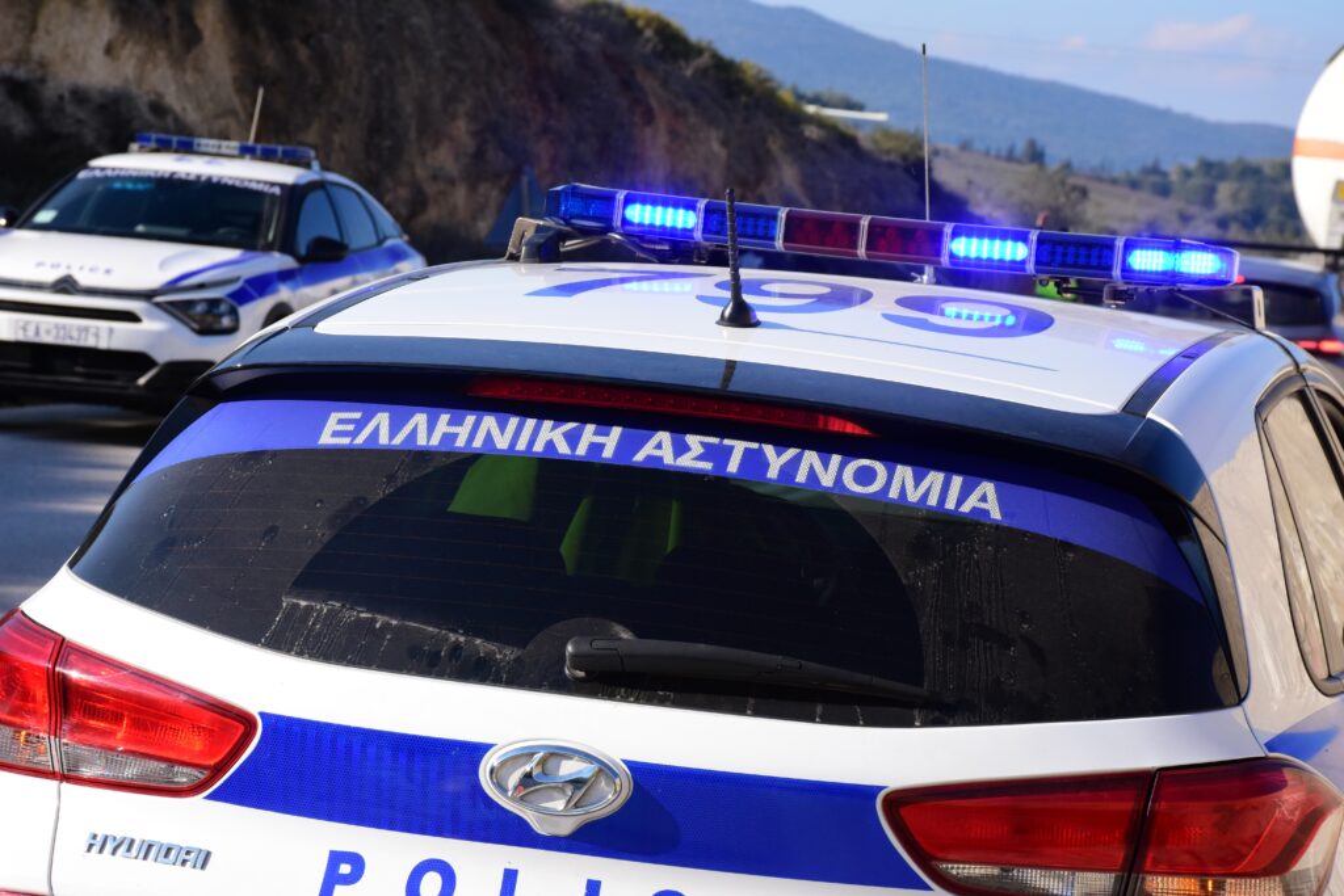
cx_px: 672
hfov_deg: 18.2
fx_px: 4200
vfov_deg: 12.2
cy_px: 448
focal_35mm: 112
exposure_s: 1/1600
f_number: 10
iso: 1000
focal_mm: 75
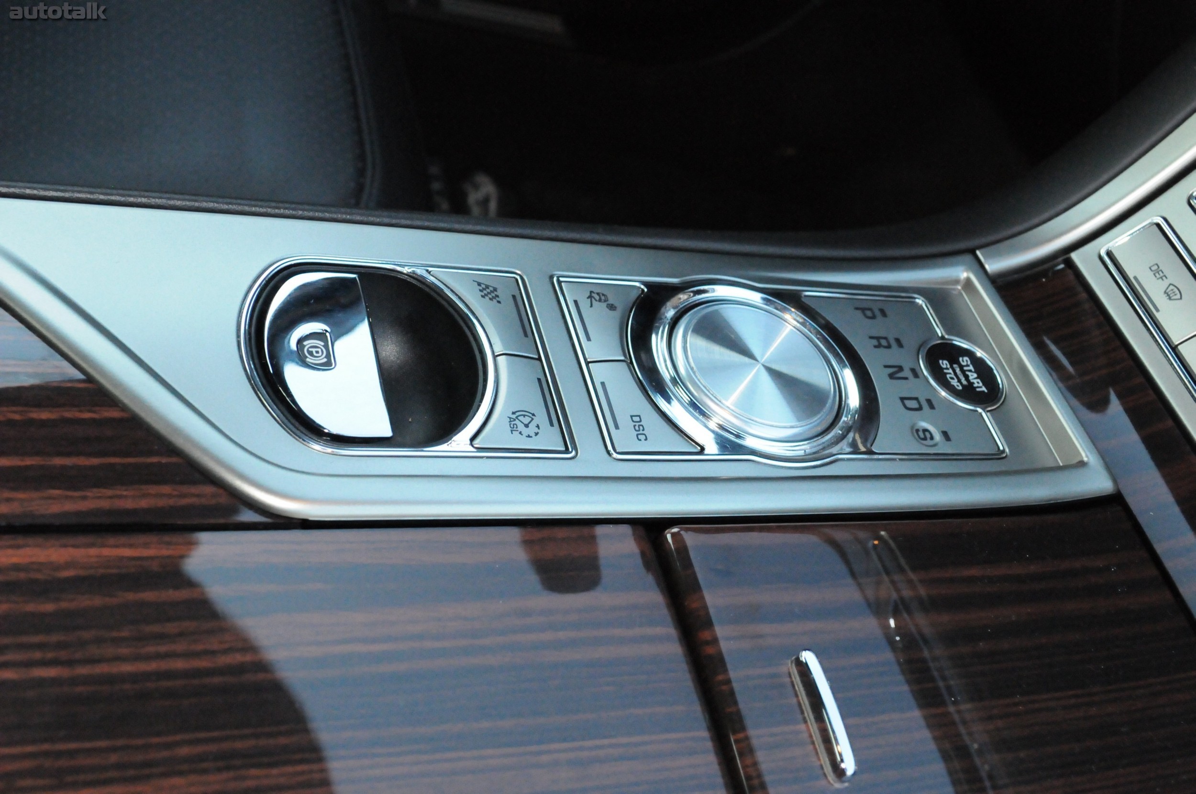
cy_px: 397
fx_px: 1294
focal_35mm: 39
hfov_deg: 49.6
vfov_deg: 34.1
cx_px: 598
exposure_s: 1/60
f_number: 8
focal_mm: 26
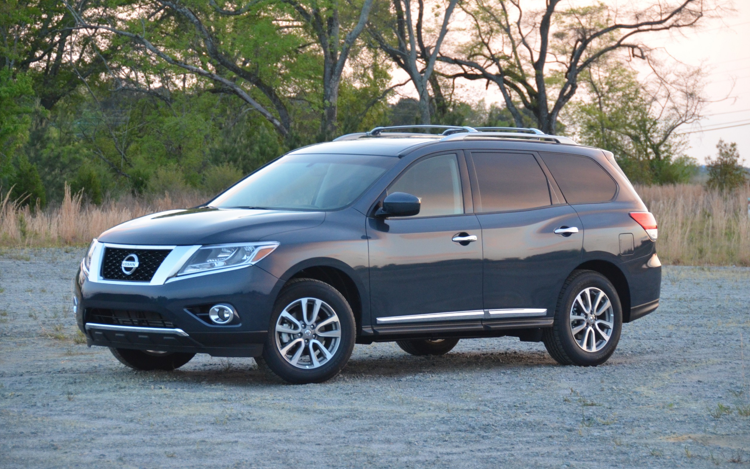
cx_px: 375
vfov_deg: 9.5
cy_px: 225
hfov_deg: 15.1
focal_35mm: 138
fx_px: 2821
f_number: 5.3
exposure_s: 1/80
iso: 1600
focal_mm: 90
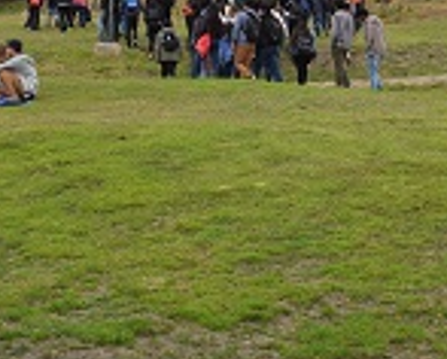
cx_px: 312
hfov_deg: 25.8
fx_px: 967
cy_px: 14
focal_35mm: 73
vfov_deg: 20.5
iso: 200
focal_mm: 18
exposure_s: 1/400
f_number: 10
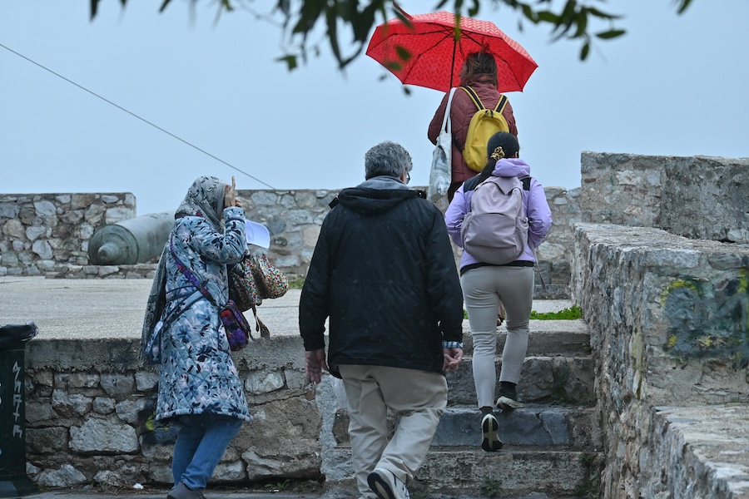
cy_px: 250
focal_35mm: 126
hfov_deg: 16.3
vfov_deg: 10.9
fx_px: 2621
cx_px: 374
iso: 1250
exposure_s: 1/500
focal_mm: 84
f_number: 5.6
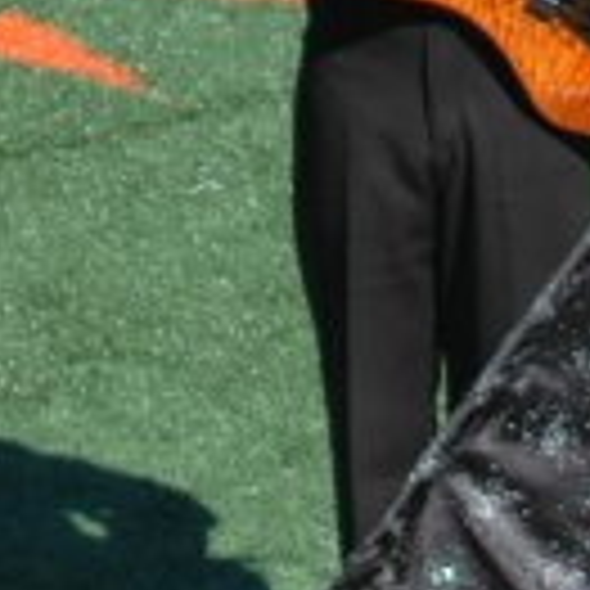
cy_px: 1203
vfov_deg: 0.7
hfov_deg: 0.7
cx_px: 808
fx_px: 45104
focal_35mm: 2339
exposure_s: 1/500
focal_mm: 400
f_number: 5.6
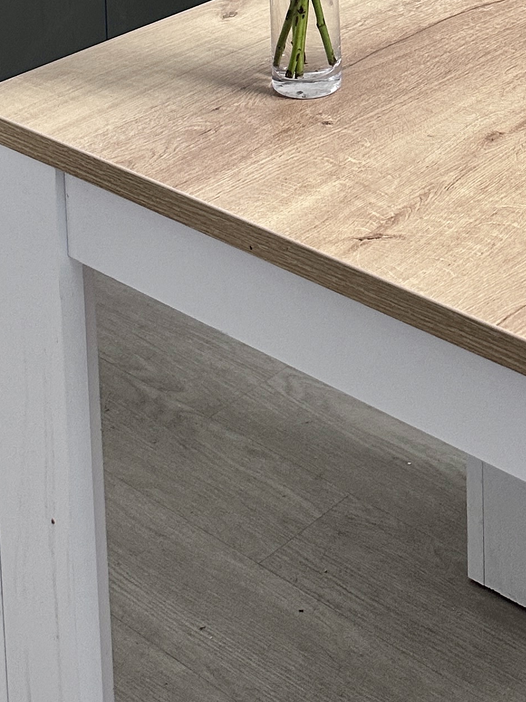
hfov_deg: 19.1
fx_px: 1560
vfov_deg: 21.1
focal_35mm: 77
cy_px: -378
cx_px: 324
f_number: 1.78
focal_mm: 6.86
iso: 160
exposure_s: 1/120
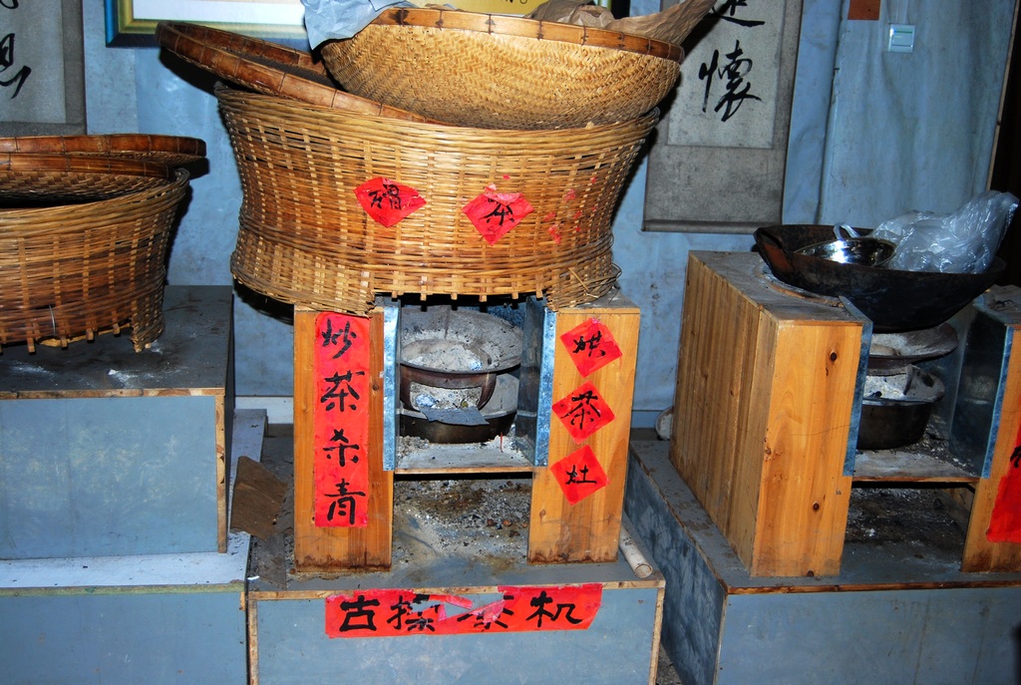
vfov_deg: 32.0
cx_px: 510
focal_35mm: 42
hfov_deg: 46.3
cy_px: 342
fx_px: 1193
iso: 200
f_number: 4.2
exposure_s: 1/60
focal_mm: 28
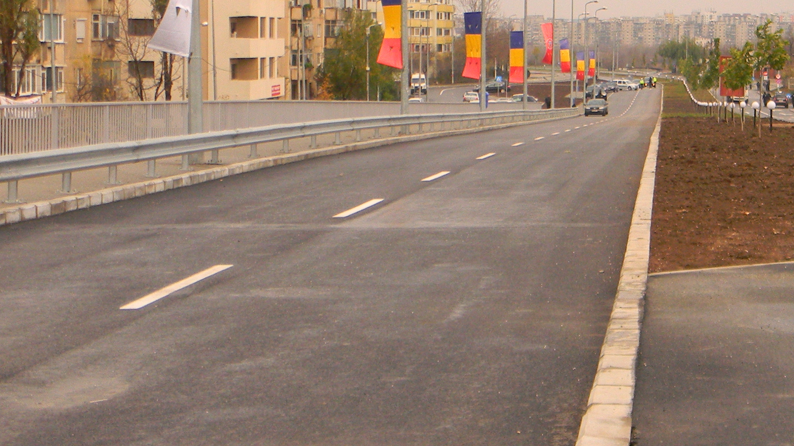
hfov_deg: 24.5
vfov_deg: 14.2
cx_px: 667
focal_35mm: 85
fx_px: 1789
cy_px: 166
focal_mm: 7.3
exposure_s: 1/204
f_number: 3.8
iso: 112
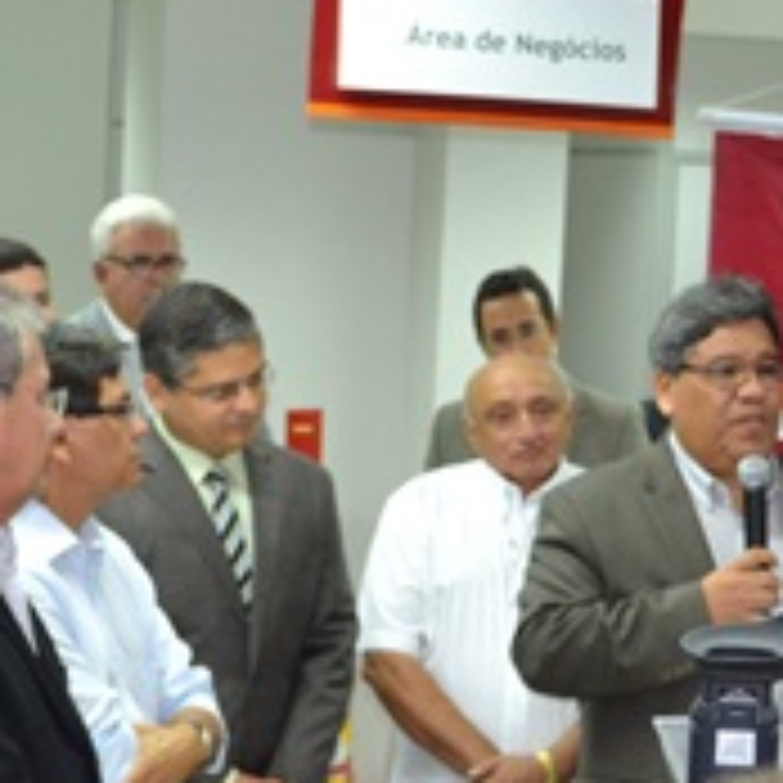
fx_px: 3122
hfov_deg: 14.3
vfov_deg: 14.1
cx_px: 558
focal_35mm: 122
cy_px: 749
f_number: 4.2
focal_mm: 26
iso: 1100
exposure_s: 1/60
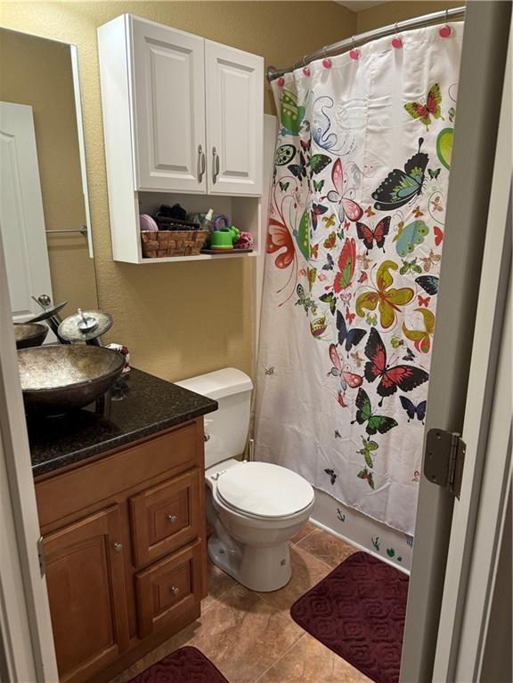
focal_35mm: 24
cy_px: 342
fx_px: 474
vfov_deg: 71.6
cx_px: 256
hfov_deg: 56.8
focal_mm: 6.76
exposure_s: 1/120
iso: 200
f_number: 1.78
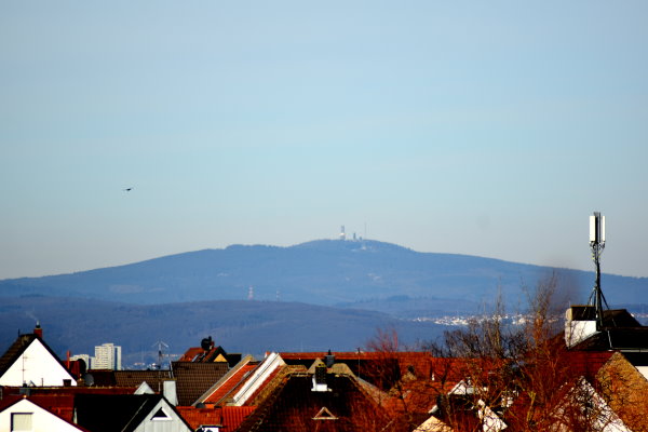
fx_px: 8099
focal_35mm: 450
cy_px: 216
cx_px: 324
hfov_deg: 4.6
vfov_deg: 3.1
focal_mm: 300
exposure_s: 1/800
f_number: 5.6
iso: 100
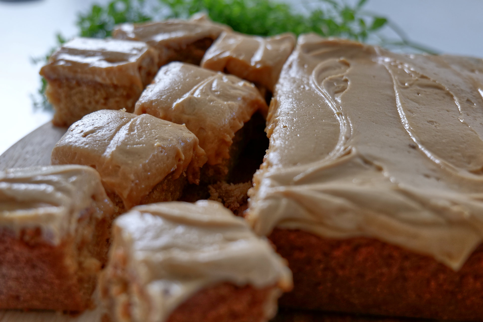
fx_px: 604
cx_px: 242
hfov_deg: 43.6
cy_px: 161
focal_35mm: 45
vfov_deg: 29.9
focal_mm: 45
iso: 1000
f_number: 5.6
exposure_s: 1/60
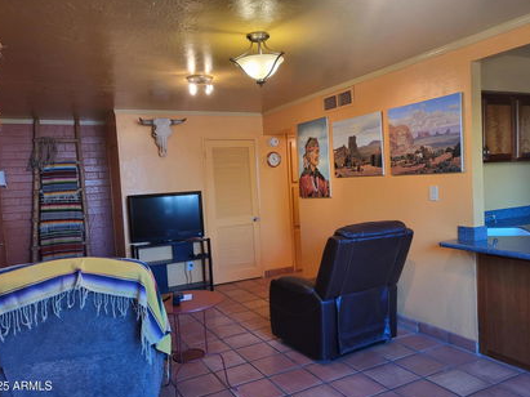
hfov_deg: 65.3
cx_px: 257
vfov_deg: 51.3
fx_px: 413
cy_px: 198
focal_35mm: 27
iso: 320
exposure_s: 1/120
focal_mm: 4.25
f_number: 1.8
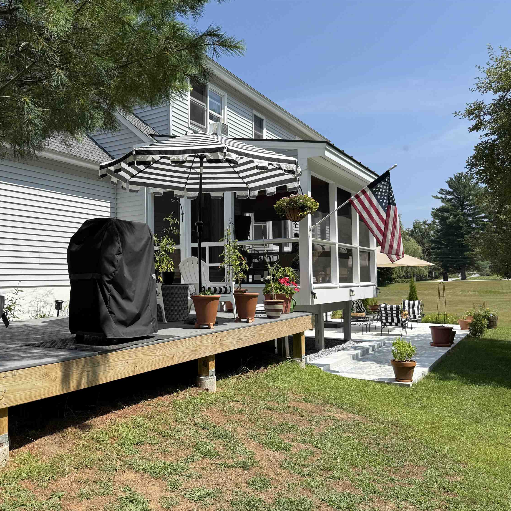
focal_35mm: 29
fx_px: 484
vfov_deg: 55.6
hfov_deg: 54.6
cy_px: 261
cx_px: 173
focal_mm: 6.76
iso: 80
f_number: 1.78
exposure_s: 1/4167
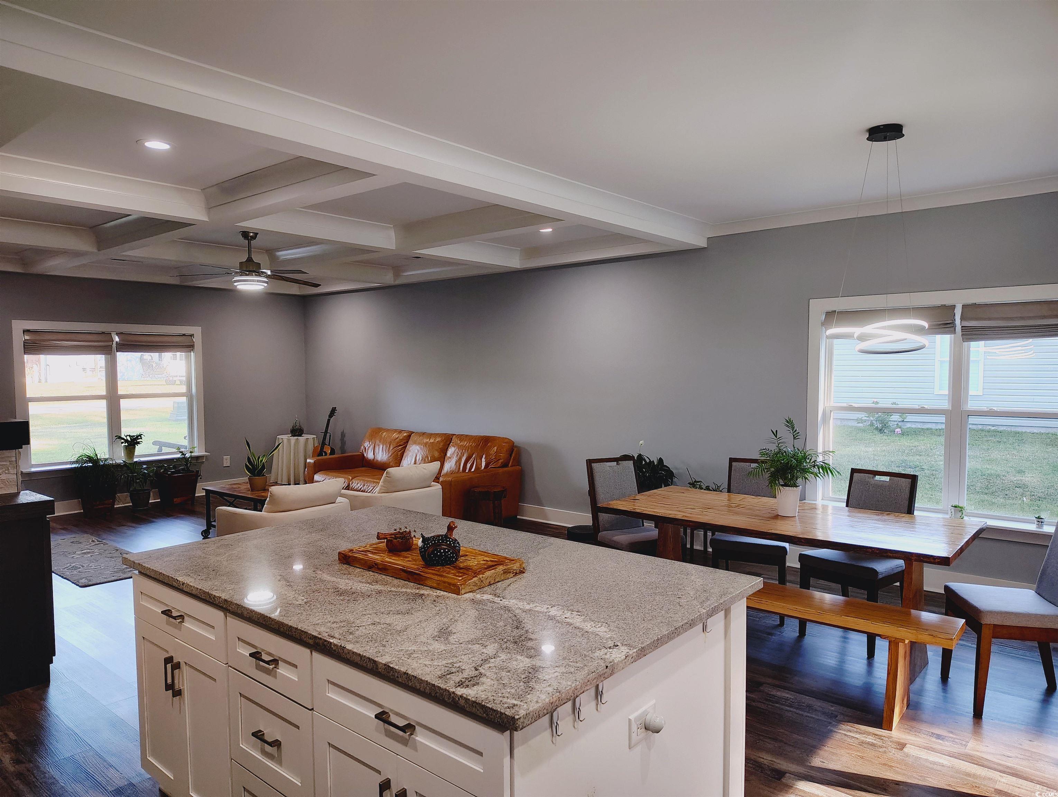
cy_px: 398
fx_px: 735
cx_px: 529
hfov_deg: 71.5
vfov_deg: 56.9
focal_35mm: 24
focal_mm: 5.56
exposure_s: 1/120
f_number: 1.8
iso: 1181
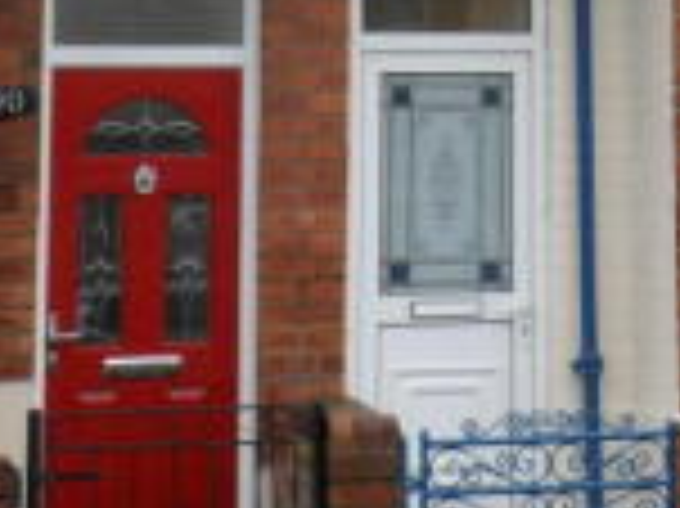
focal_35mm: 131
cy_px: -227
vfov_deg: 10.9
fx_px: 2571
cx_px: 619
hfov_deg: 14.9
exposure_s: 1/125
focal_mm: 5.7
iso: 80
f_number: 3.7
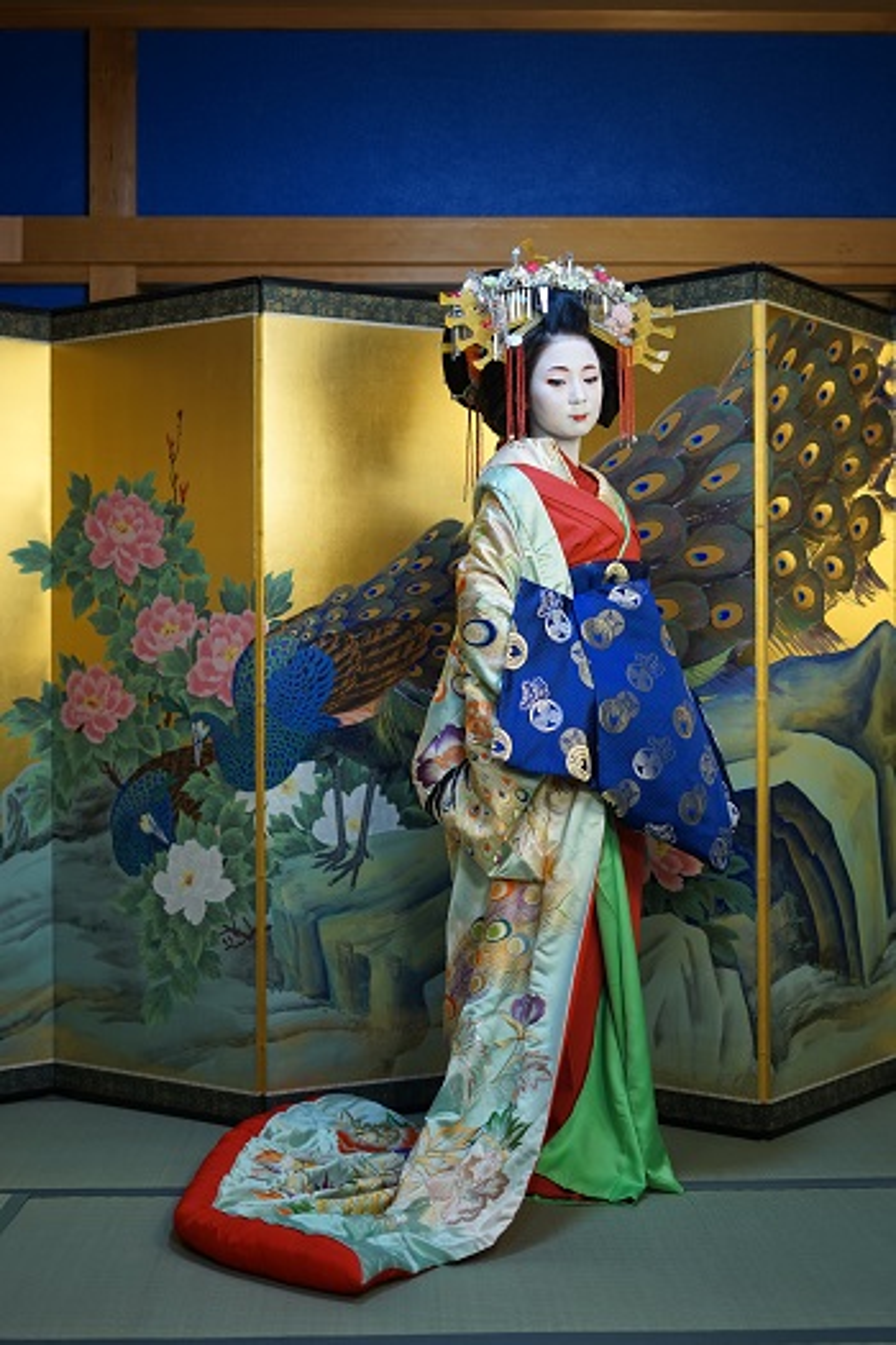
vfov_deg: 39.6
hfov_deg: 27.0
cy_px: 672
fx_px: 1867
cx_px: 448
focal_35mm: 50
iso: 100
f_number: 1.8
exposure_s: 1/80
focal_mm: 50
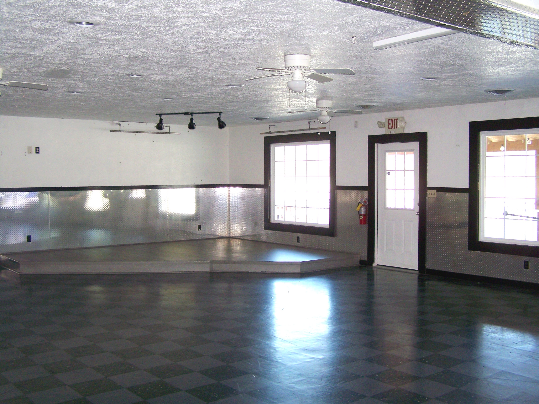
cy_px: 202
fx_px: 592
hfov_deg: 49.0
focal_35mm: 38
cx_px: 270
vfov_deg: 37.7
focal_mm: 6.3
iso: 160
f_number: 2.8
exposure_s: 1/60
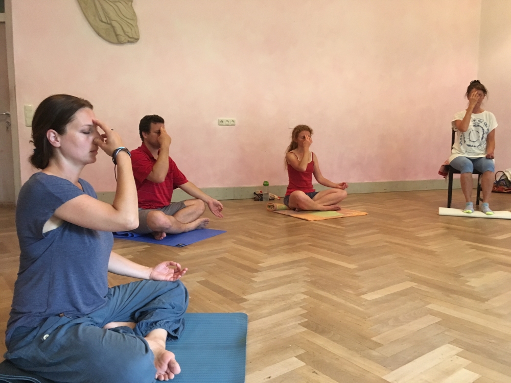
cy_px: 192
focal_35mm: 29
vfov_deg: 48.2
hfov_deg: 61.7
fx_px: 428
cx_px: 256
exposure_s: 1/25
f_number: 2.2
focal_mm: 4.15
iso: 200
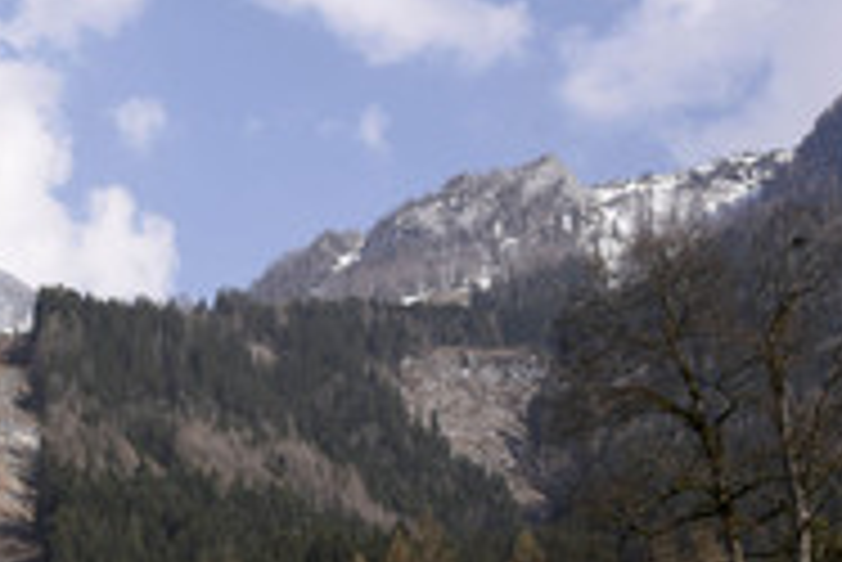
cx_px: -137
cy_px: 490
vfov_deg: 12.9
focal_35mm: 106
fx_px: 2481
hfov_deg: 18.4
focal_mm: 44
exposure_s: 1/160
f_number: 11
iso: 160
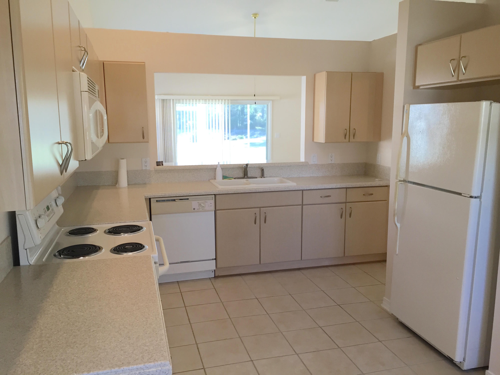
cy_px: 188
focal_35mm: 29
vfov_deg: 48.2
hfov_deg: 61.7
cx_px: 250
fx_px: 419
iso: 32
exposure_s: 1/30
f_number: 2.2
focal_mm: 4.15
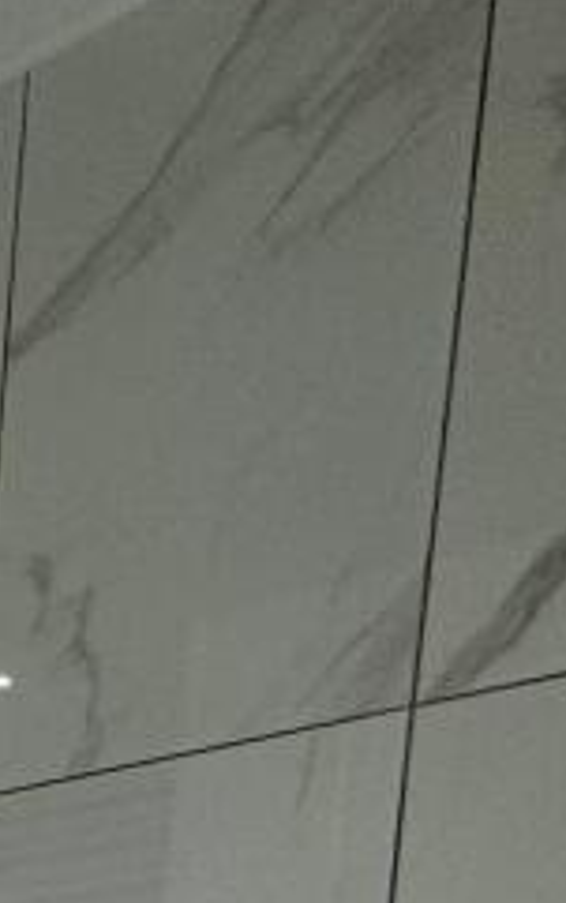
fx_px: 1552
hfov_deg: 12.3
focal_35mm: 63
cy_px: 1390
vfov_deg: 24.4
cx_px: -1023
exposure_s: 1/99
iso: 80
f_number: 2.2
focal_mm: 2.22
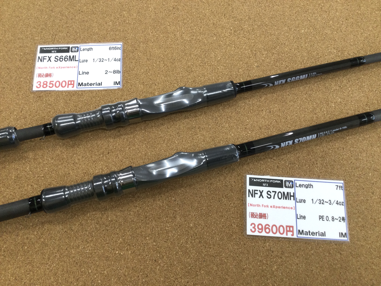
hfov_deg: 58.4
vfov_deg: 45.4
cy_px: 143
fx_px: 341
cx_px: 190
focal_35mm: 31
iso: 32
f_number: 2.4
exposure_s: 1/40
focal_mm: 3.3
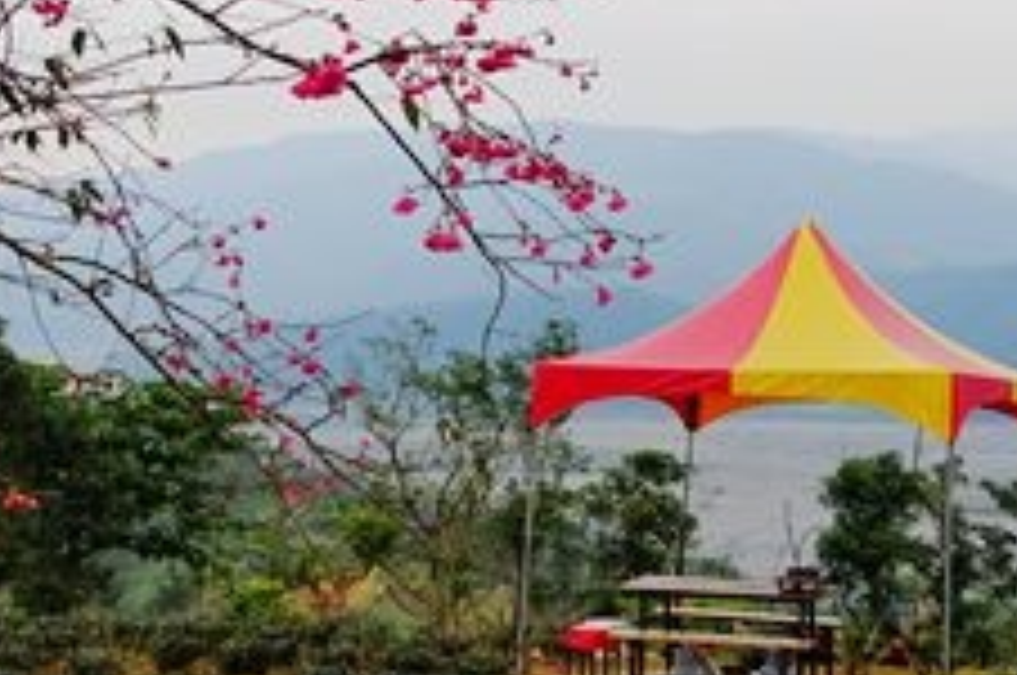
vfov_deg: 18.7
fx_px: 2031
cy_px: 124
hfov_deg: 28.1
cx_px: 464
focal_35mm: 72
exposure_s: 1/80
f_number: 4
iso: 125
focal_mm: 9.12
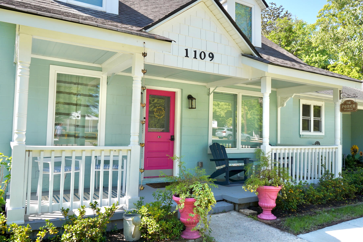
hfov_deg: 65.5
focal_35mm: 28
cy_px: 121
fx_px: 282
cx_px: 182
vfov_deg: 46.4
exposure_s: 1/640
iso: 800
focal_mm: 28
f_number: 8
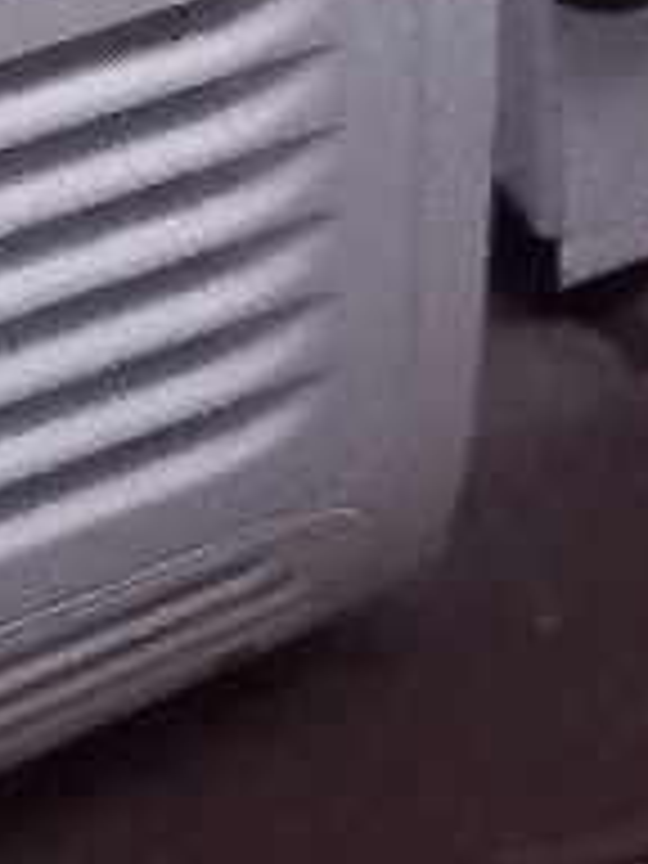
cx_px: -428
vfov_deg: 10.2
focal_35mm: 174
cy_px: -1028
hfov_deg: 8.3
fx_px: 4343
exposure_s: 1/16.7
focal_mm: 4.6
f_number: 2
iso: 1000
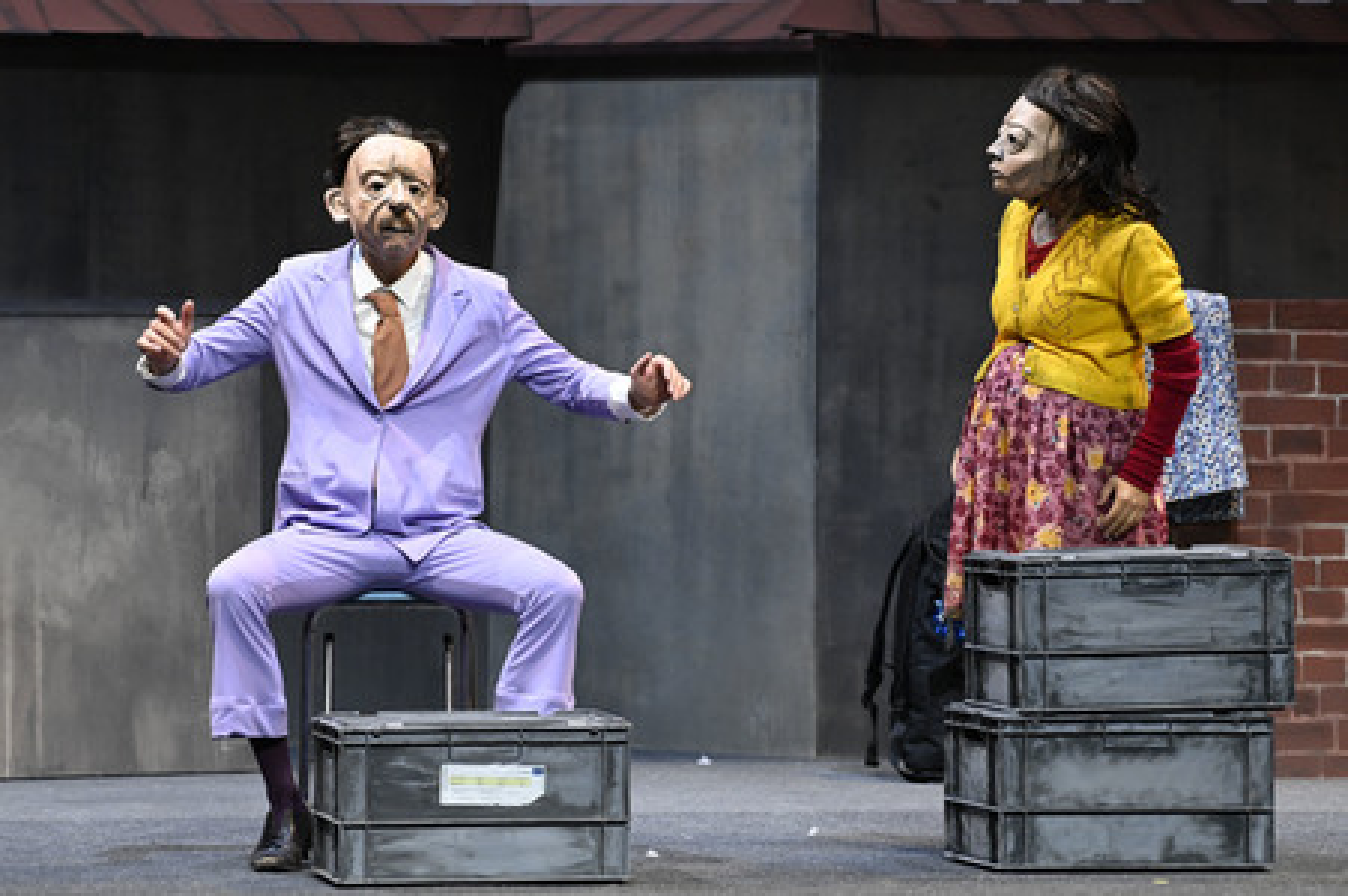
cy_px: 448
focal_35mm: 200
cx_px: 674
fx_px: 7483
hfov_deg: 10.3
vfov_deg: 6.9
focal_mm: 200
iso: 6400
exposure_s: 1/250
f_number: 5.6
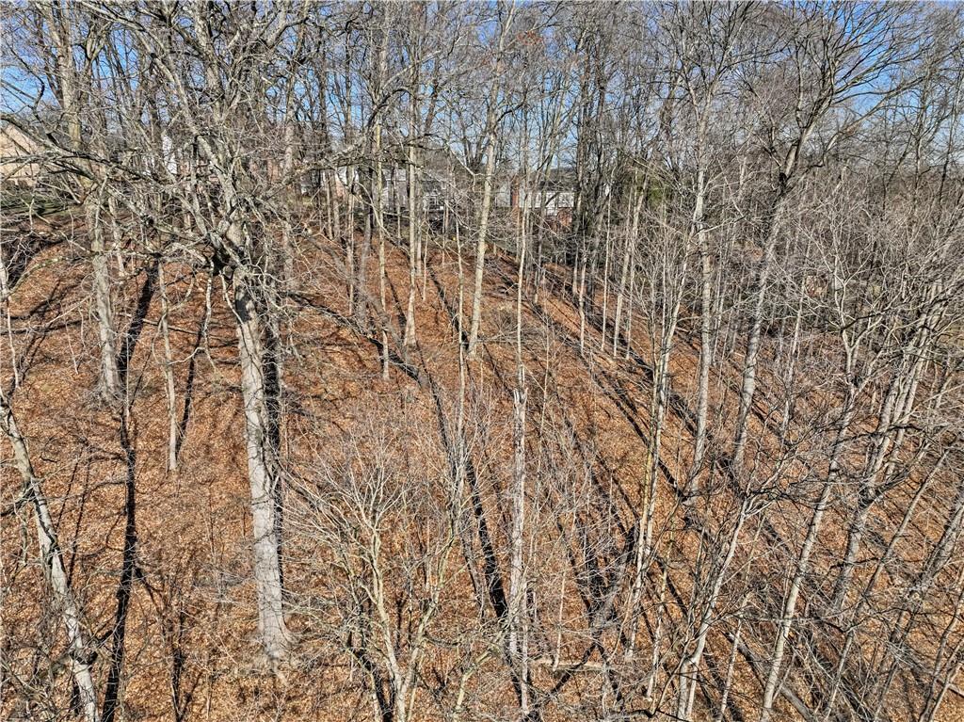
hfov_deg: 71.6
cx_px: 482
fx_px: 668
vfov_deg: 56.8
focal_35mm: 24
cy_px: 361
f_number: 2.8
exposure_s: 1/1600
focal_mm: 12.29
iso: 100
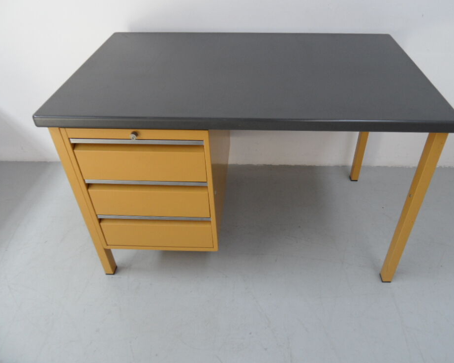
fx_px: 349
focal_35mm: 26
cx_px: 244
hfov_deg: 65.9
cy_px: 176
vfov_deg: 54.9
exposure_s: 1/45
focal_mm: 3.9
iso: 100
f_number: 3.2
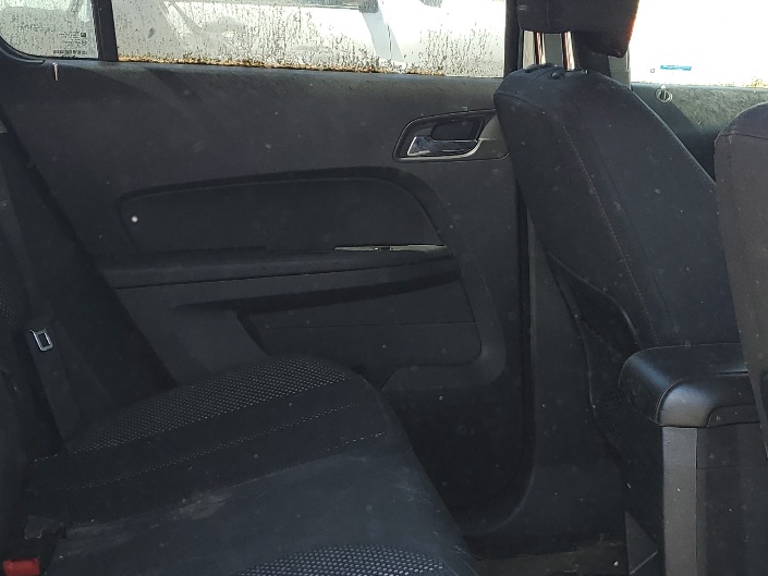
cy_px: 375
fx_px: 1309
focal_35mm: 59
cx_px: 411
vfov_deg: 24.7
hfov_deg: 32.7
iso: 50
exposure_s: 1/172
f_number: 1.5
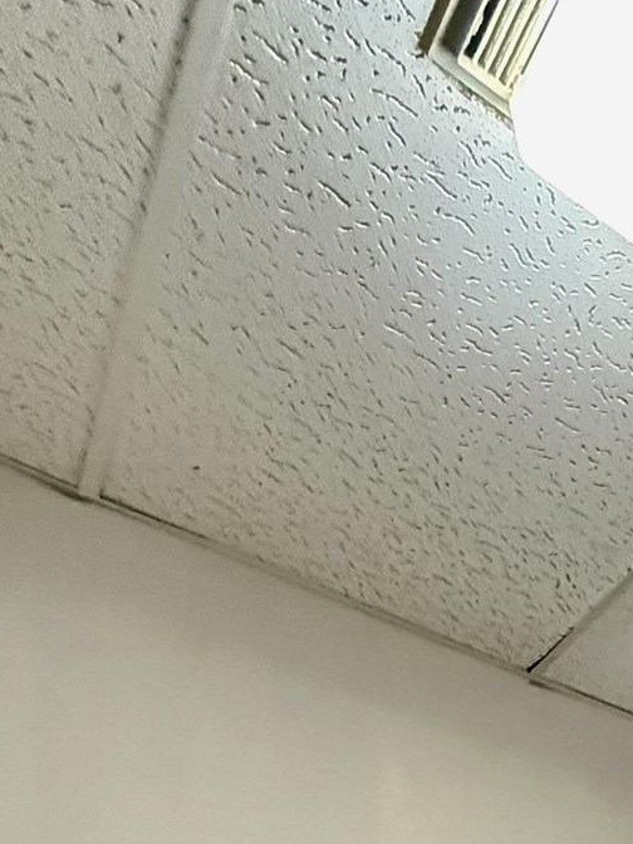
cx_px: 809
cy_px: 1370
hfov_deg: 26.1
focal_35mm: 48
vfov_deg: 25.3
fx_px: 1170
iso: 800
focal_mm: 2.22
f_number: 2.2
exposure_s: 1/60
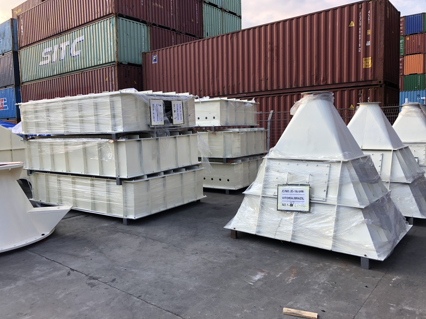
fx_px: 345
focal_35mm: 28
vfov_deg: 49.7
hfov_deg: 63.4
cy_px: 160
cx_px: 213
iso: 20
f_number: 1.8
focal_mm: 3.99
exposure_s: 1/397
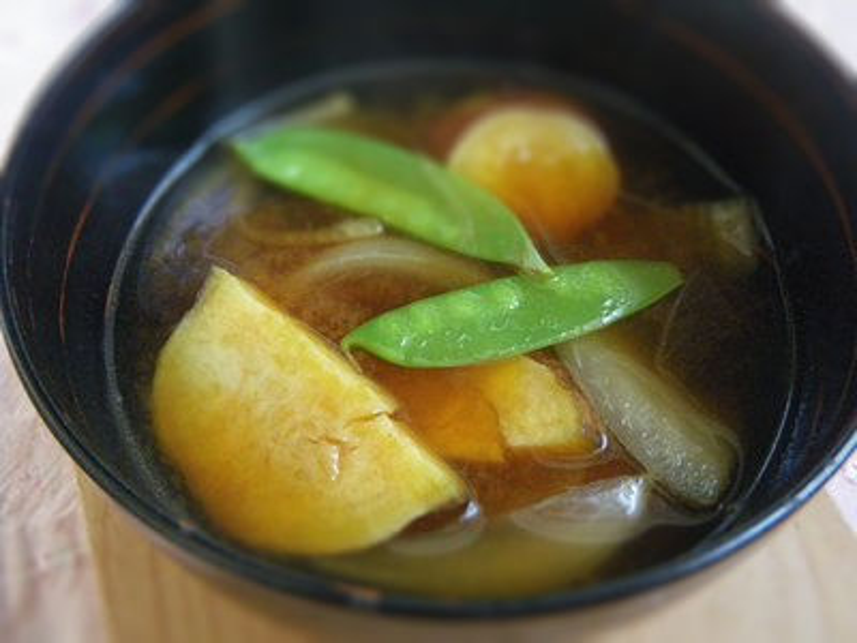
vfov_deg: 34.3
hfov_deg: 44.8
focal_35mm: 42
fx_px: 1040
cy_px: 322
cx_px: 428
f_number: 4.2
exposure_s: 1/10
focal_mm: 7.5
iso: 800
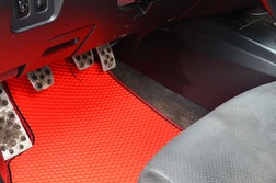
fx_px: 344
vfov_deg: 29.0
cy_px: 150
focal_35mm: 45
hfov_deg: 43.4
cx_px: 106
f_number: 6.7
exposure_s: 1/15
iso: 800
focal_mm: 18
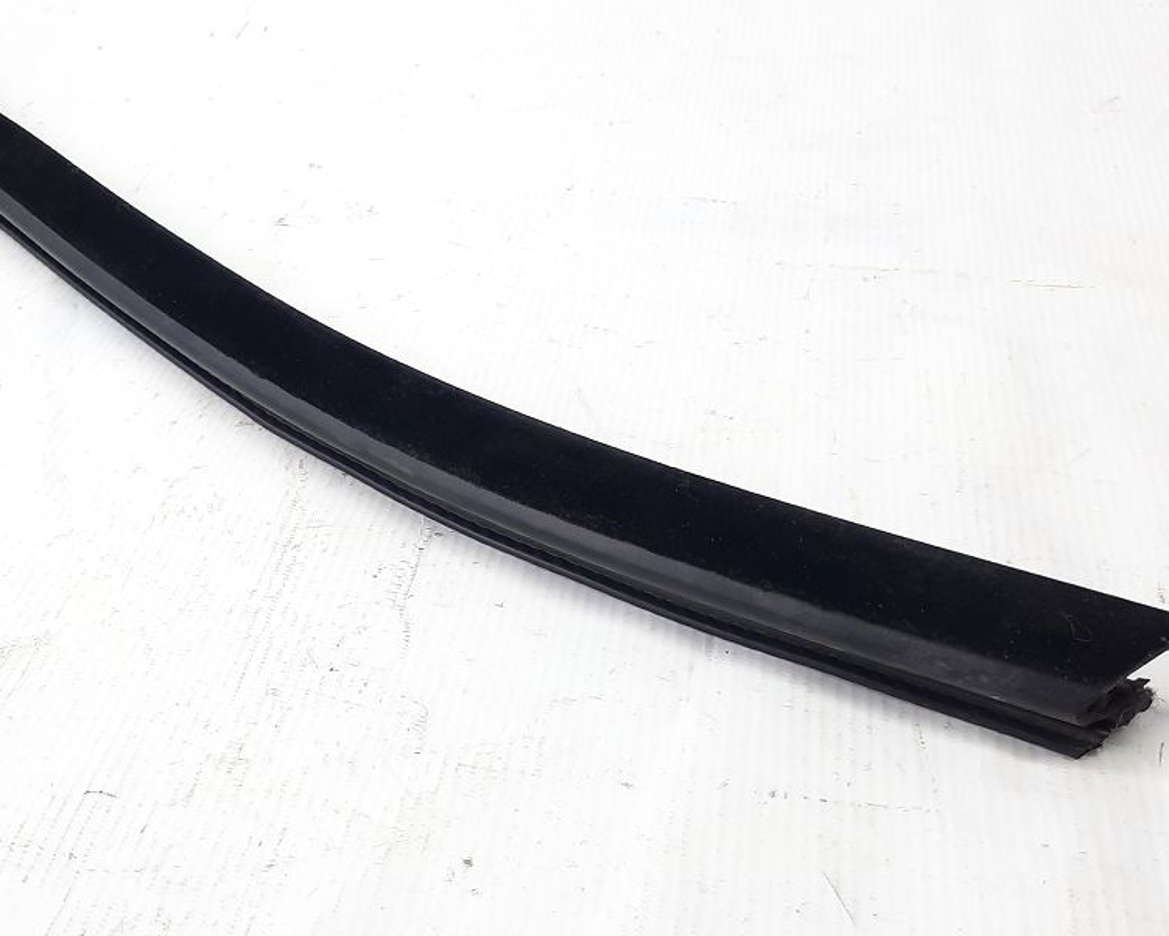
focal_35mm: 39
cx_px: 370
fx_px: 1349
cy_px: 453
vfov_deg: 38.2
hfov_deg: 46.0
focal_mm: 4.6
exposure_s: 1/50
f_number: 2
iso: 64
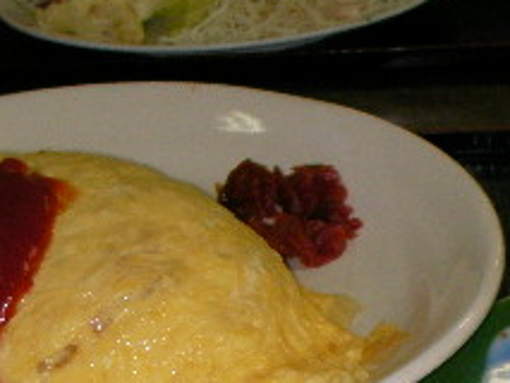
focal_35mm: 114
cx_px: 381
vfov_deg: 12.6
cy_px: 484
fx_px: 1681
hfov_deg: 17.2
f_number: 5.6
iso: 200
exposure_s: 1/30
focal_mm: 6.3
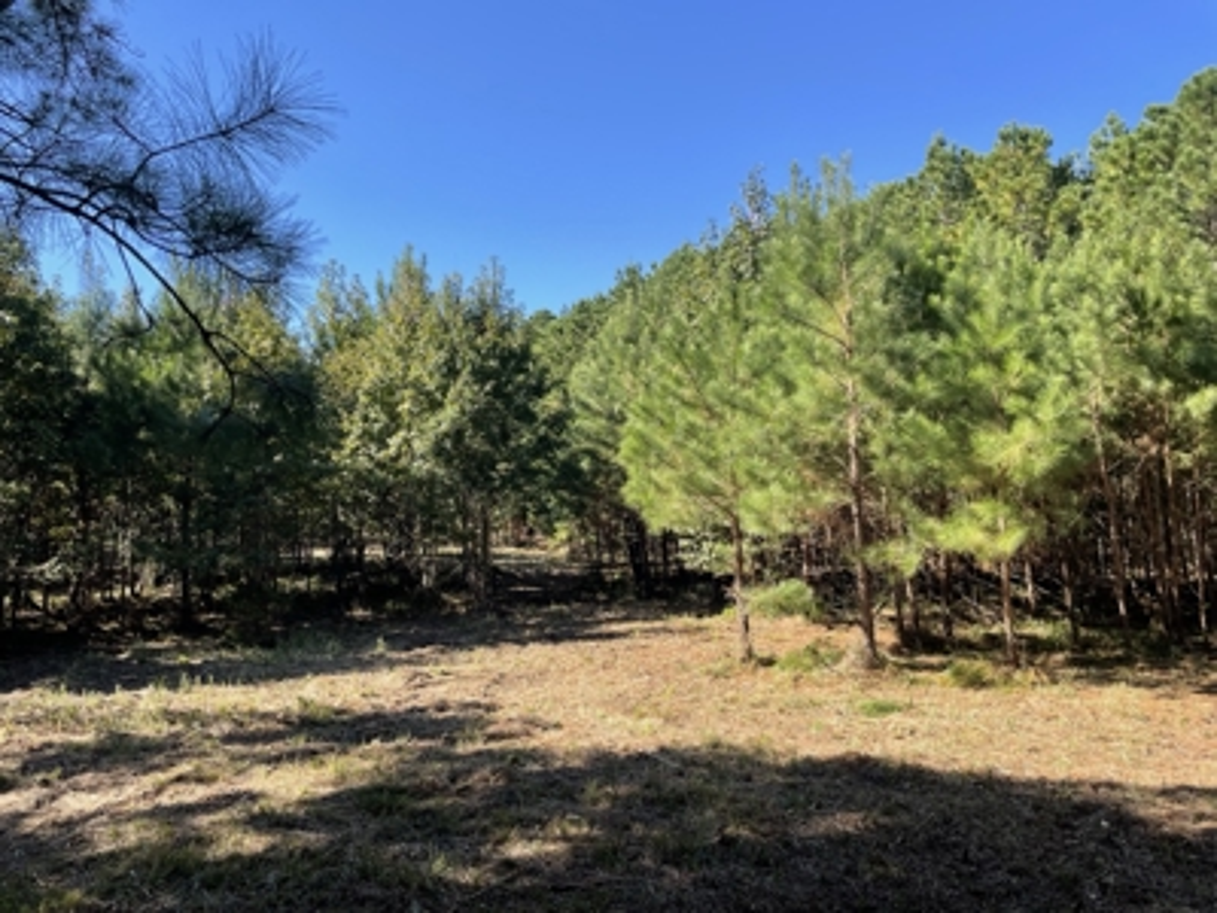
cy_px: 456
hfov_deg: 67.3
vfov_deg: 53.1
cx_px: 608
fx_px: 914
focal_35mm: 26
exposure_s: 1/1171
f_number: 1.6
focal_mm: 4.2
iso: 32
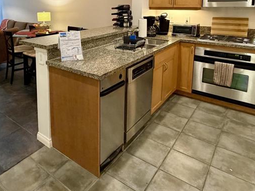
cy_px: 31
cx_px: 81
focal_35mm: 28
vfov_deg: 46.4
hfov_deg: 61.6
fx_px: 206
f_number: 2.2
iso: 500
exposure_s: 1/60
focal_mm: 2.22
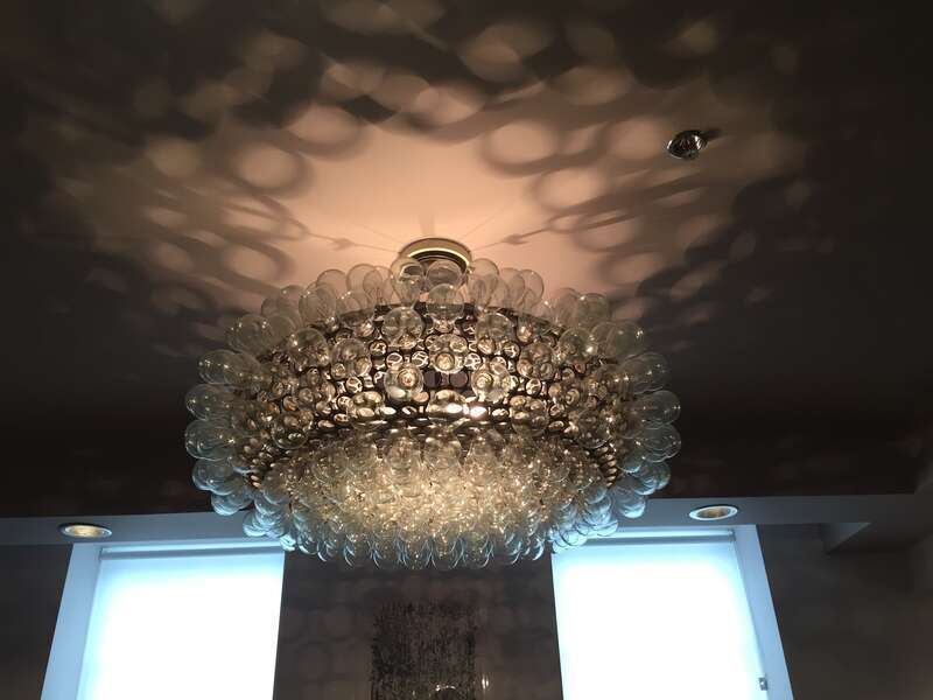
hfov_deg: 61.7
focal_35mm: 29
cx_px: 466
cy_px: 350
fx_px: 782
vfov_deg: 48.2
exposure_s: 1/33
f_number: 2.2
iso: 32
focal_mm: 4.15
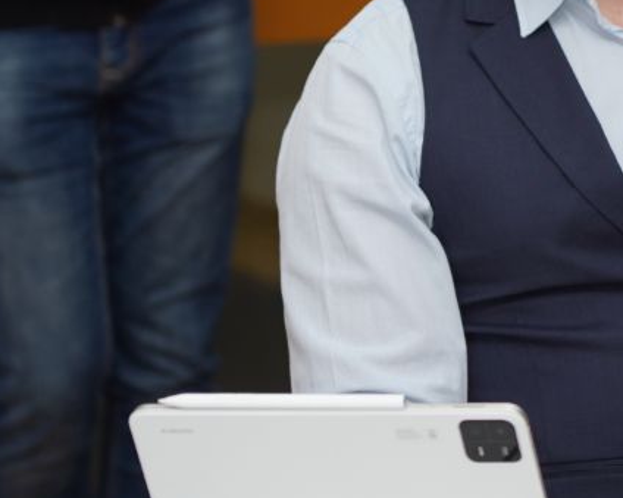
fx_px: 5567
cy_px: 49
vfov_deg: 5.1
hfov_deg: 6.4
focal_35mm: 302
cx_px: 614
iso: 200
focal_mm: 105
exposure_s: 1/100
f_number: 4
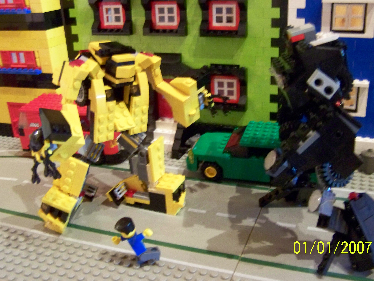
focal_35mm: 40
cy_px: 138
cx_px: 196
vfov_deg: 36.0
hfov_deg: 46.8
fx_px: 432
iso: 400
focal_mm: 6.3
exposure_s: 1/5
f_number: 2.8
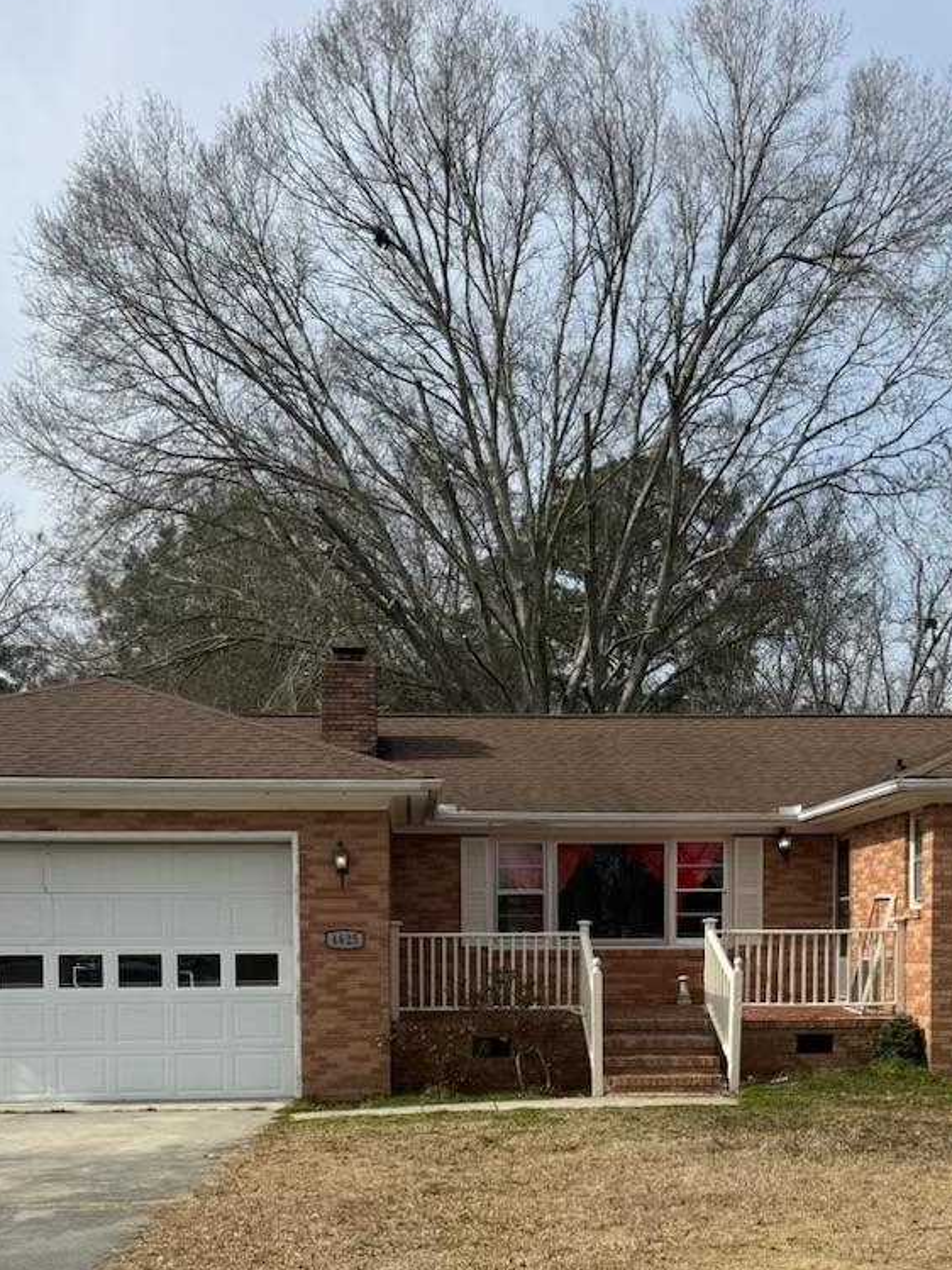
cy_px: 1004
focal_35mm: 41
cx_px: 513
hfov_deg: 35.1
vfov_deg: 43.7
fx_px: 1503
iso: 80
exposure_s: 1/6173
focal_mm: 6.76
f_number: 1.78
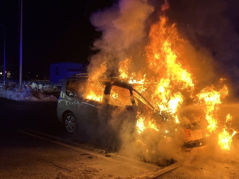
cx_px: 153
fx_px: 249
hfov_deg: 50.7
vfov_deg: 39.6
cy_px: 100
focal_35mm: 36
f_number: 1.6
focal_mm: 5.1
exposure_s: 1/121
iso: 125
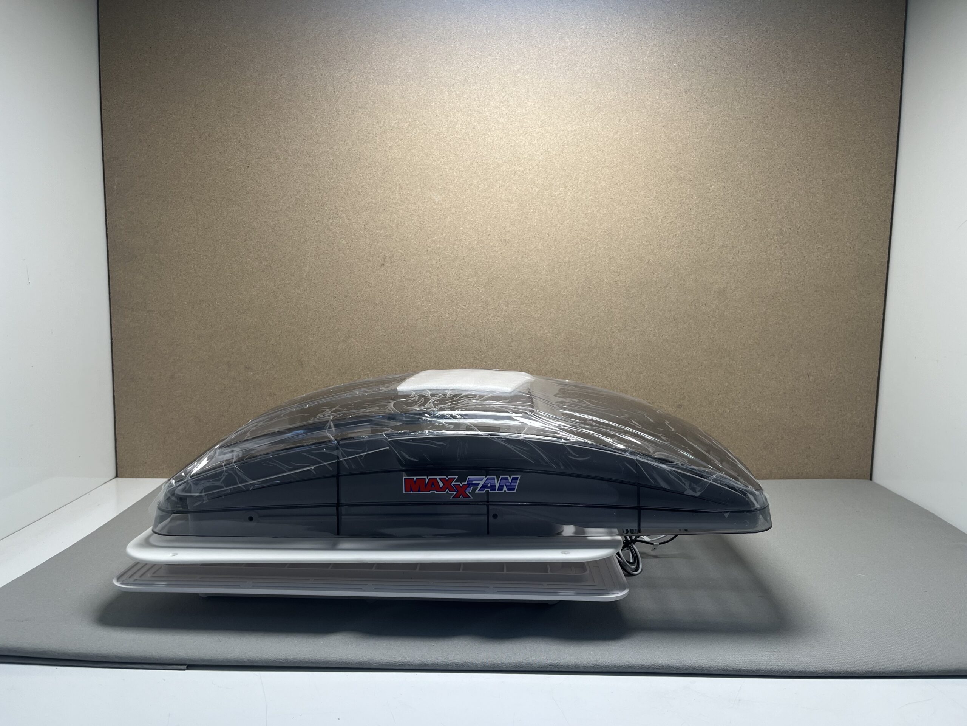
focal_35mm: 26
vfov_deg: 53.1
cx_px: 484
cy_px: 363
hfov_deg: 67.3
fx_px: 726
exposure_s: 1/100
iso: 40
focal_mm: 5.1
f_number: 1.6
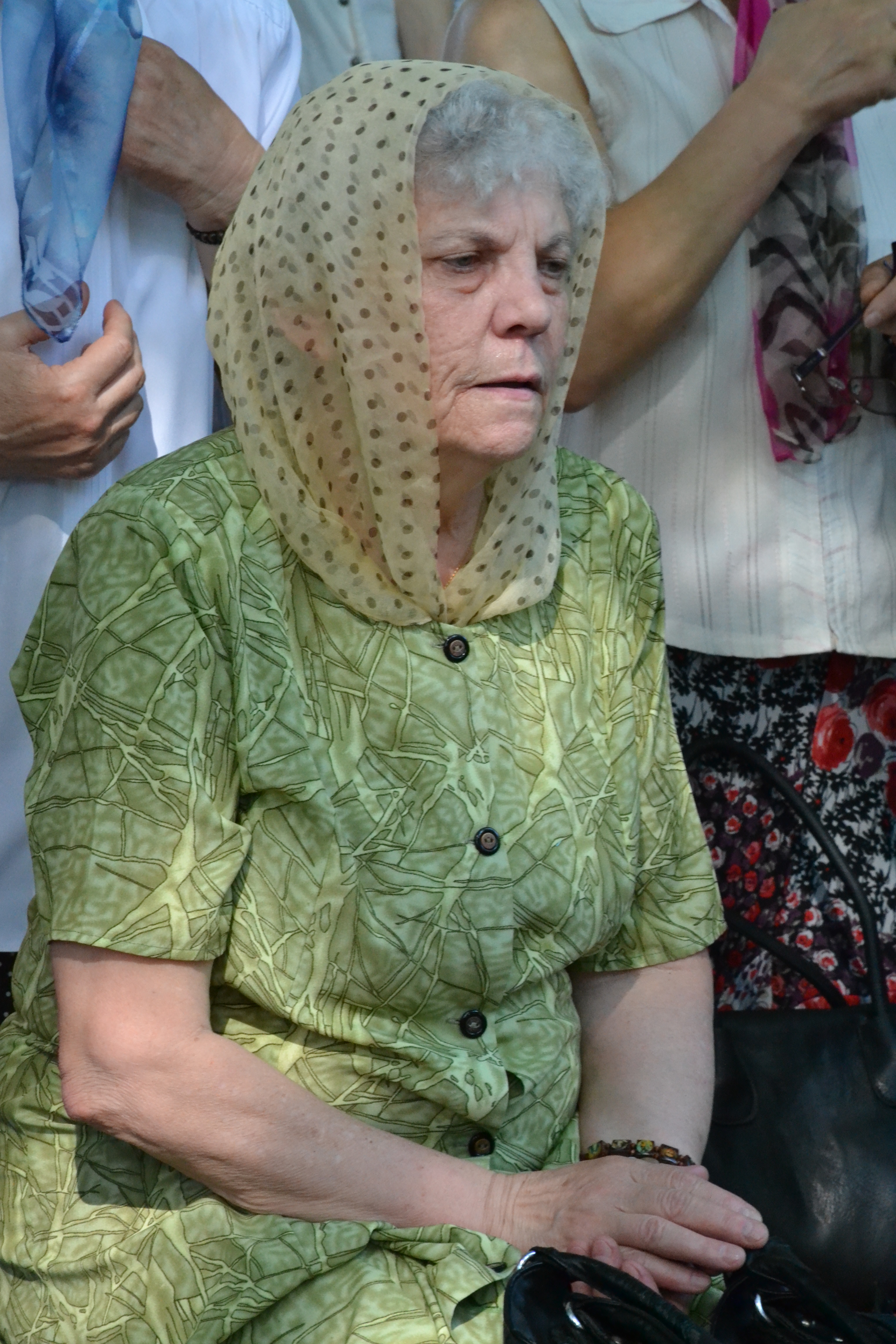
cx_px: 448
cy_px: 672
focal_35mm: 210
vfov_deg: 9.8
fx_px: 7839
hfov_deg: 6.5
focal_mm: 140
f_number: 13
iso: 3200
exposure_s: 1/100
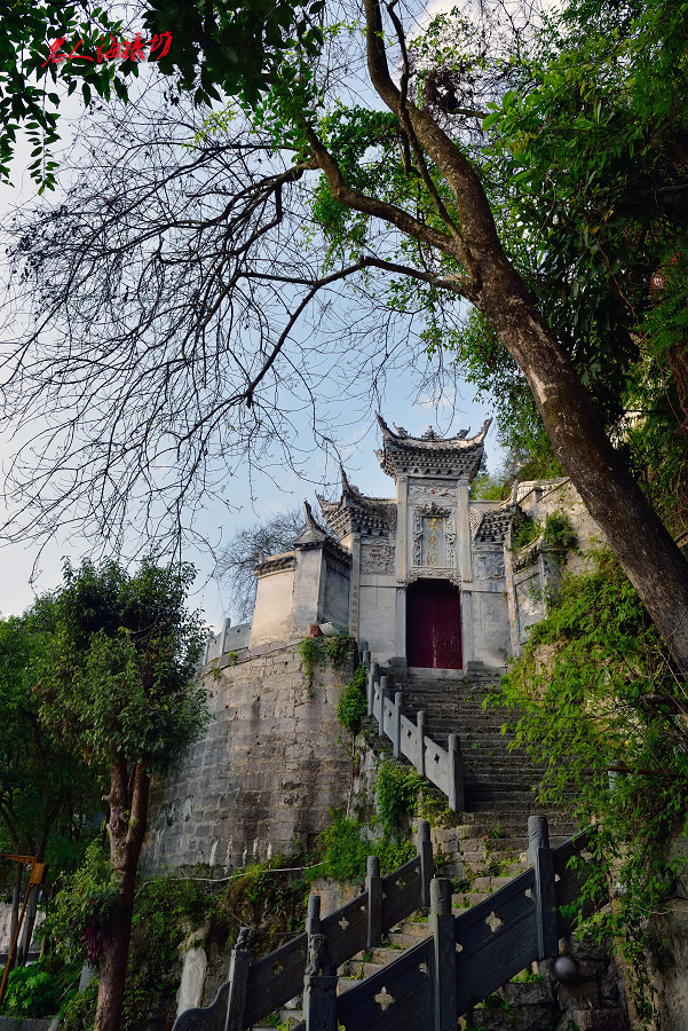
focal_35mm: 24
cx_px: 344
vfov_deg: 73.7
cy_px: 516
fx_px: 687
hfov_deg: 53.2
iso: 320
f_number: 8
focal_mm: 24
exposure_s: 1/200
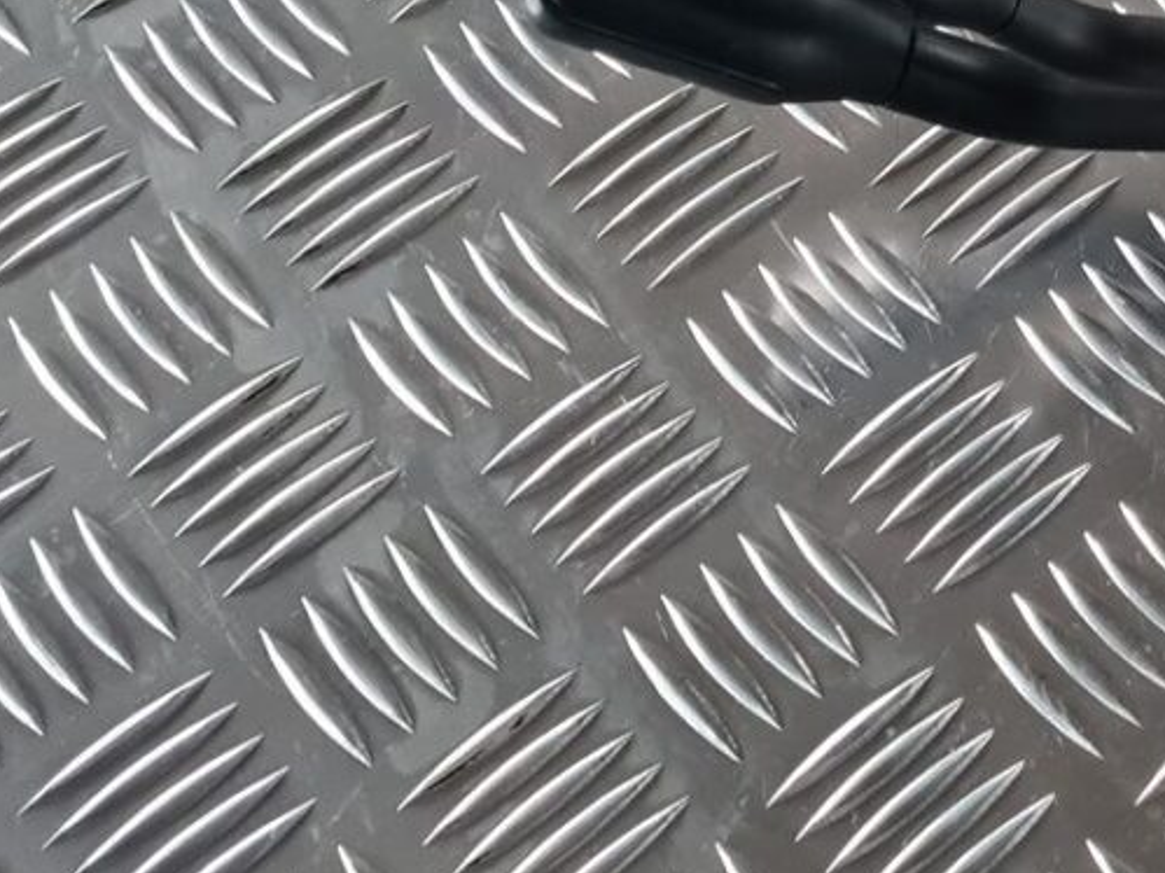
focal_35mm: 73
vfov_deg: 19.7
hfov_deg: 23.4
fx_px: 2456
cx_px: 1546
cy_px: 56
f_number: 1.8
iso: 640
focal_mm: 5.4
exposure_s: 1/33
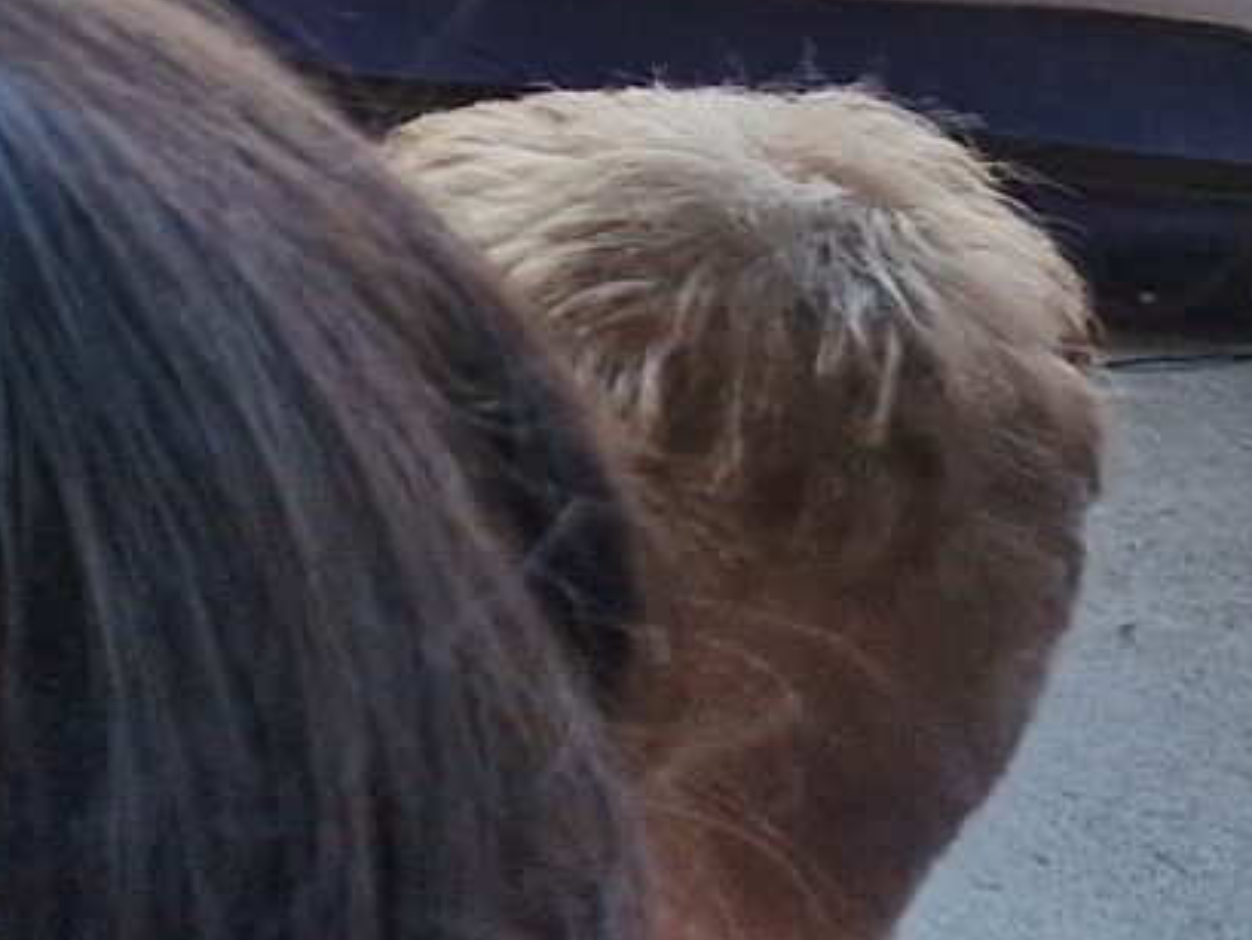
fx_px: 5210
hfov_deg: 10.7
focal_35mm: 144
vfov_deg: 9.4
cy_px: -1115
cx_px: -2146
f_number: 1.8
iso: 50
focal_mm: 5.4
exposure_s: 1/229
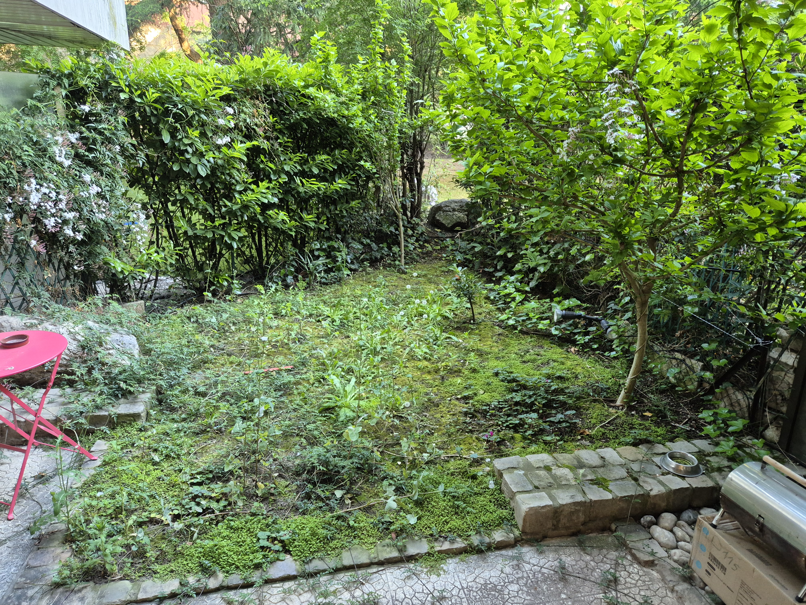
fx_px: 536
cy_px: 302
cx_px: 403
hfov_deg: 73.9
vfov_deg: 58.9
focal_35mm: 23
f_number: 1.8
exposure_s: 1/100
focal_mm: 5.4
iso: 640
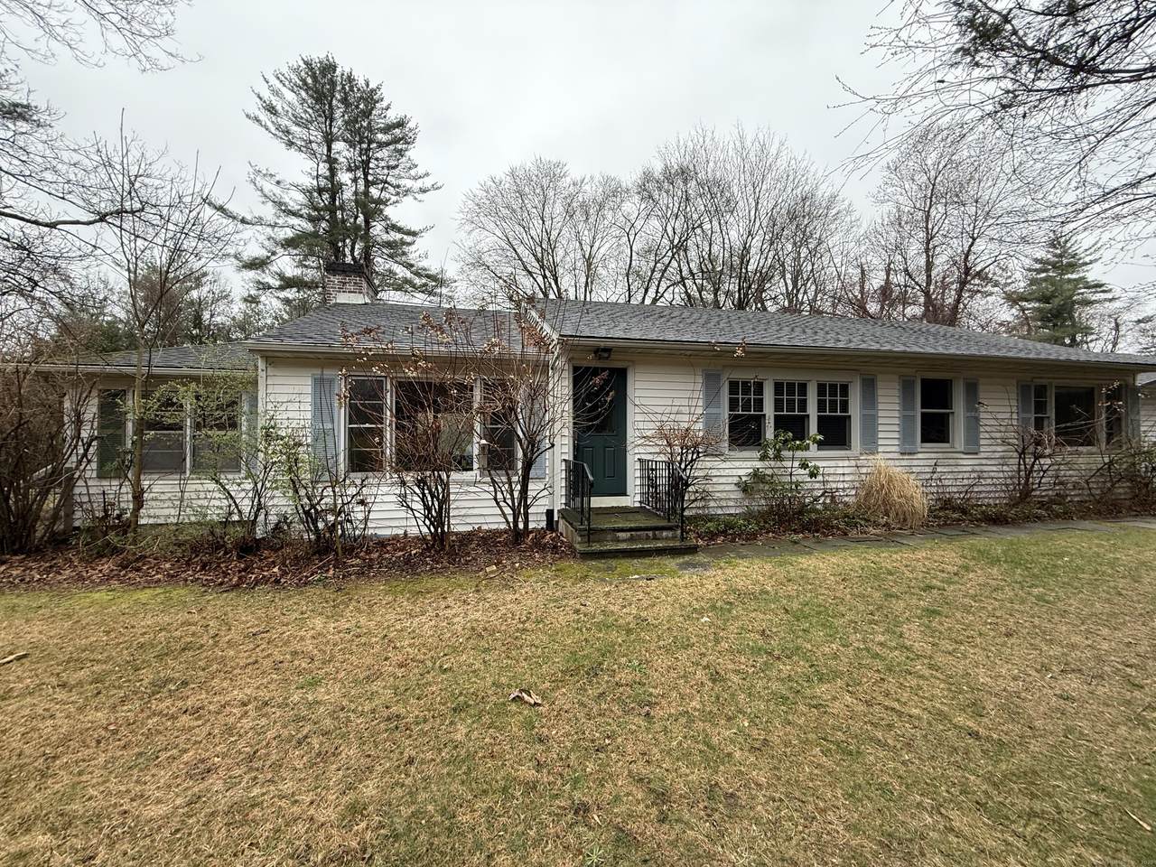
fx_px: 468
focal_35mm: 14
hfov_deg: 102.1
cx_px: 578
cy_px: 434
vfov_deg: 85.7
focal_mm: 2.22
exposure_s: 1/99
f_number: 2.2
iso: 100
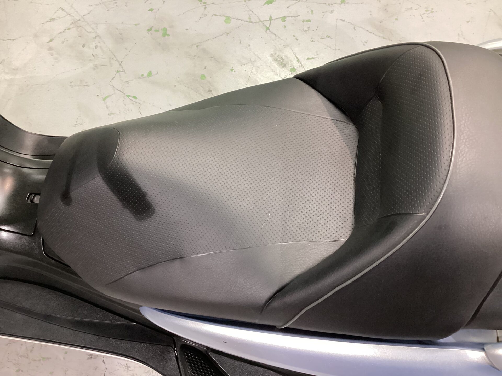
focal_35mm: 31
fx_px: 450
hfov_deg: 58.4
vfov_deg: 45.4
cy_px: 188
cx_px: 251
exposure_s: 1/40
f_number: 2.4
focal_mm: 3.3
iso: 250
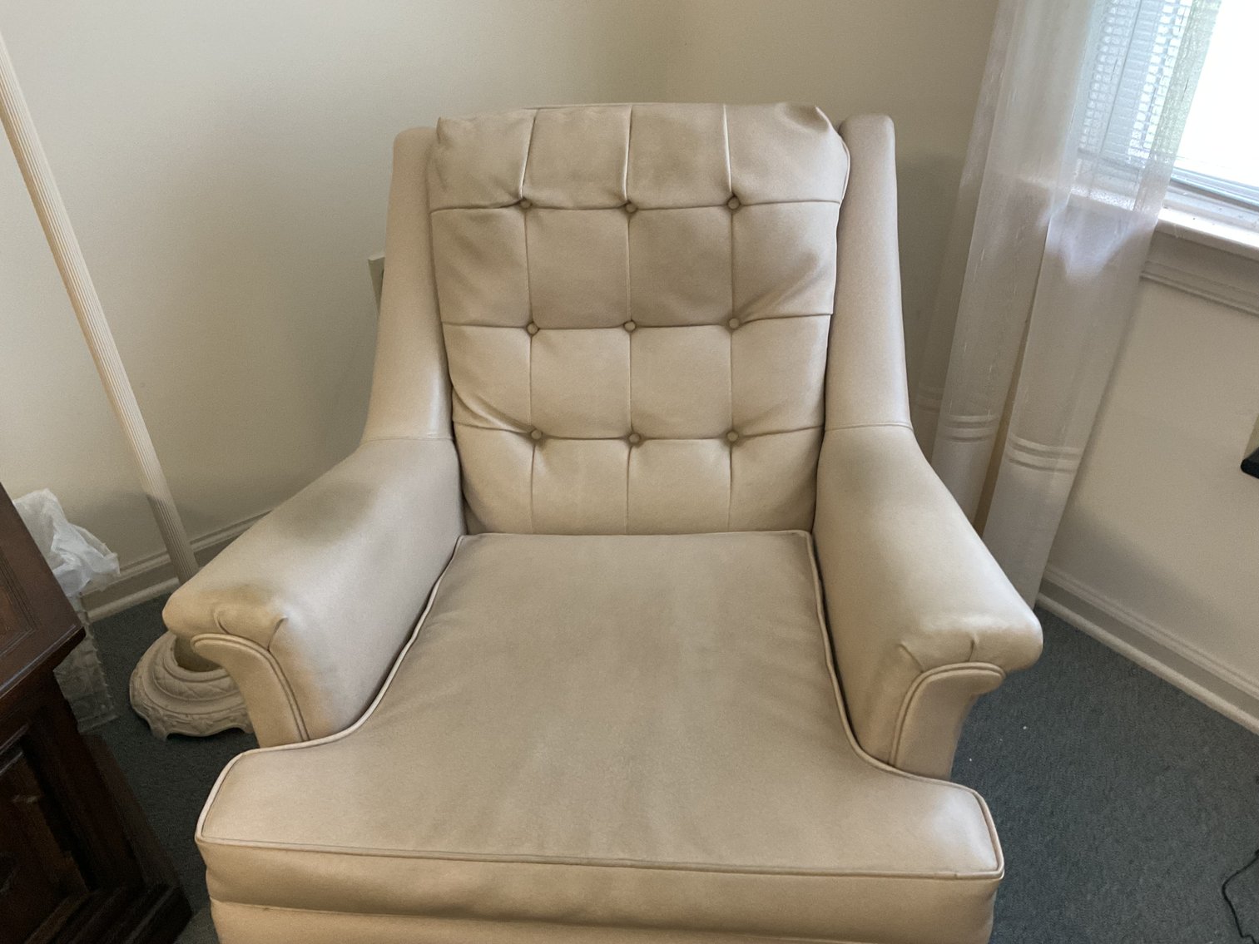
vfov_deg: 48.2
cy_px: 472
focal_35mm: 29
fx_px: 1055
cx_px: 630
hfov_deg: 61.7
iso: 200
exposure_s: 1/60
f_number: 1.8
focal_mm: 3
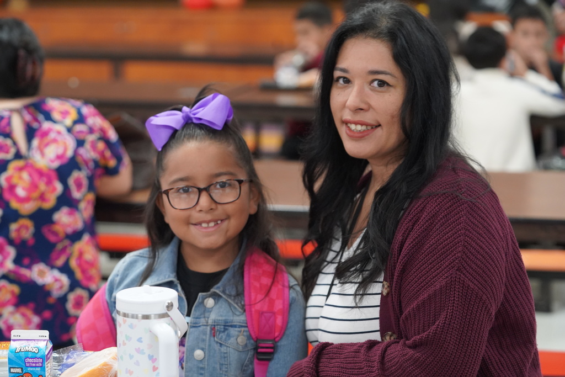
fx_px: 1444
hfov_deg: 22.1
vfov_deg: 14.9
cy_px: 188
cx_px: 282
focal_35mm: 92
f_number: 4
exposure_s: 1/160
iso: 5000
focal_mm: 92
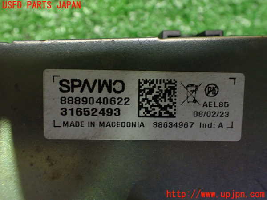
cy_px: 100
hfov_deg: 51.4
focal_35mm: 36
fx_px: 278
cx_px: 134
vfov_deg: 39.7
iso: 1000
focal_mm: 6.37
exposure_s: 1/40
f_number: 2.5
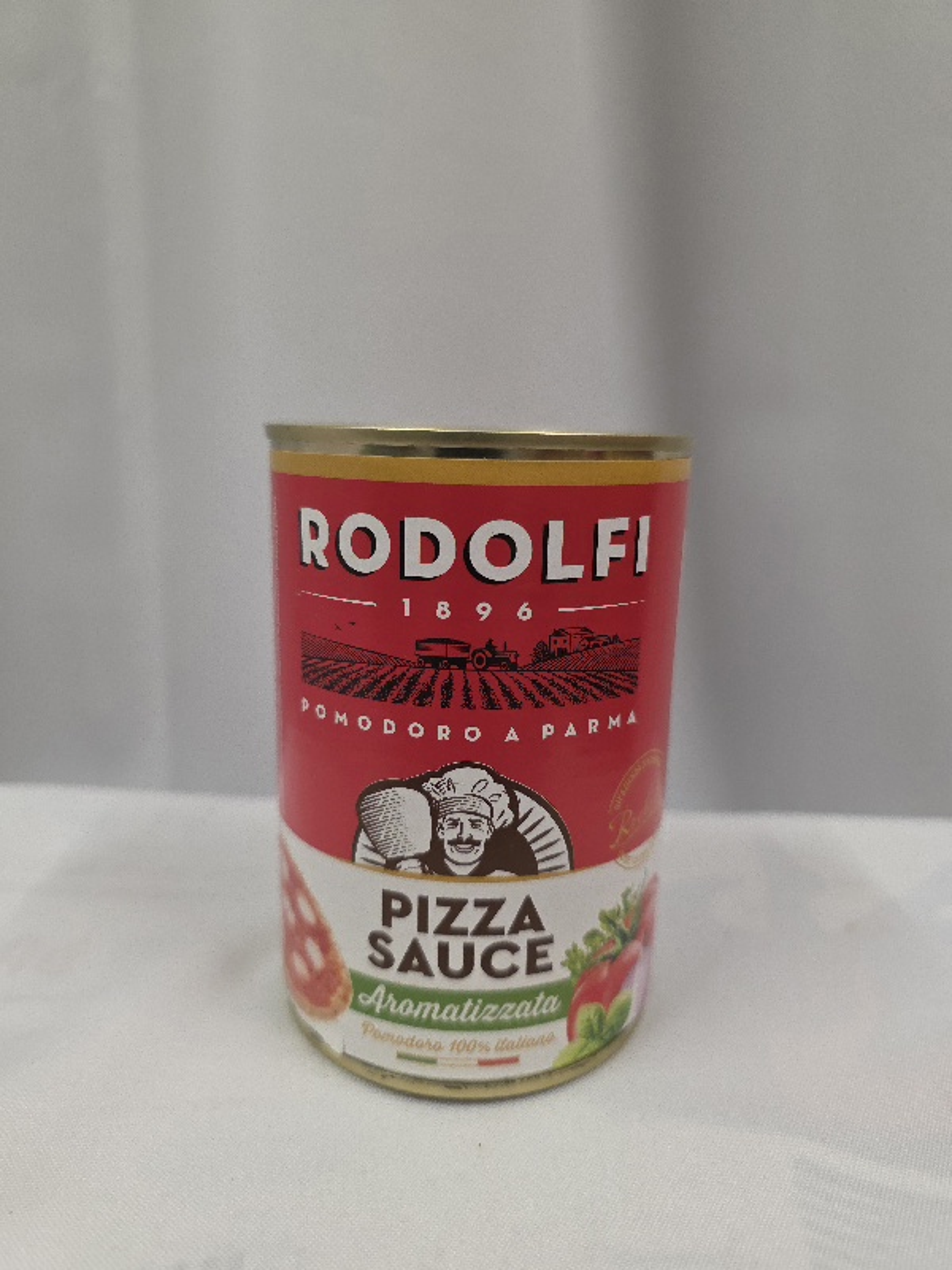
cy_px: 635
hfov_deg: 58.9
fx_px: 843
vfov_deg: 73.9
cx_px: 476
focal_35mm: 23
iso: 320
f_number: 1.7
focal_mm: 6.3
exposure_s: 1/101
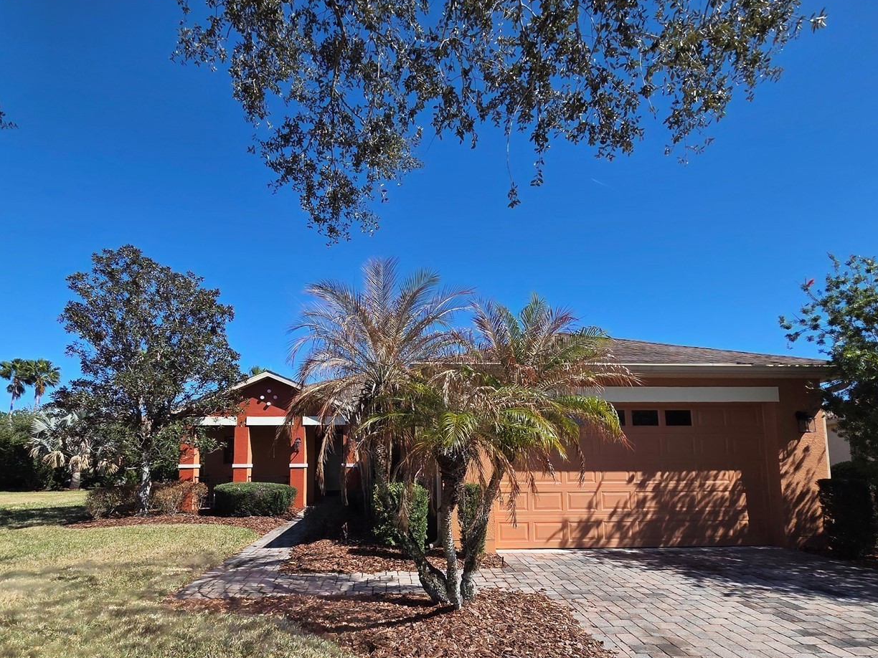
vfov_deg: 73.1
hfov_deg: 90.9
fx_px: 431
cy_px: 421
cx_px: 412
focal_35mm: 17
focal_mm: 2.2
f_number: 2.2
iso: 50
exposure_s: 1/2000
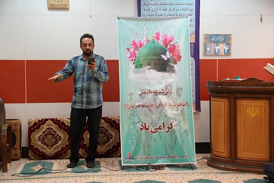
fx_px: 532
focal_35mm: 70
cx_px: 137
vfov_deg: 19.4
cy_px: 92
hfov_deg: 28.9
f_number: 4
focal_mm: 70
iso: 2500
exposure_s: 1/160
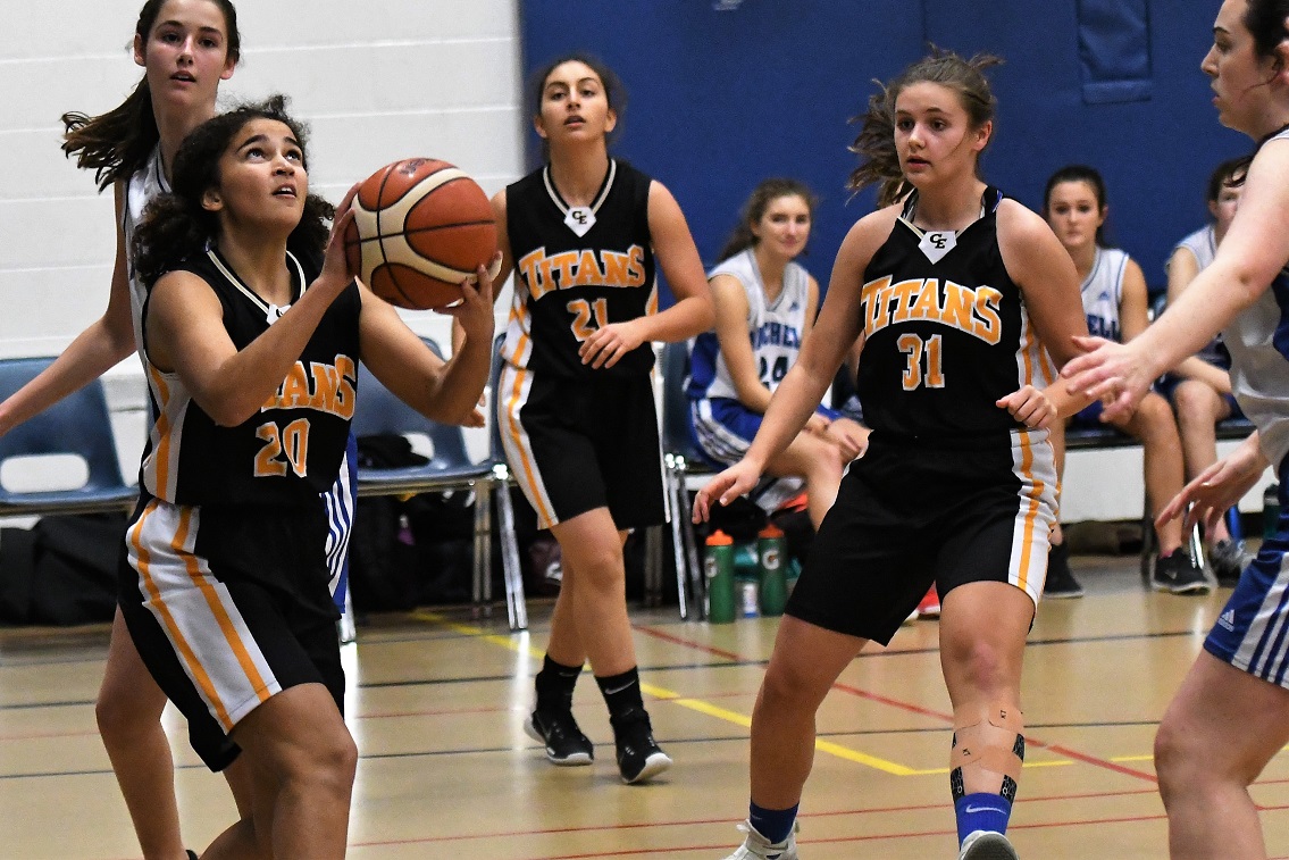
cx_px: 644
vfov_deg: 13.0
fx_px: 3760
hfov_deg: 19.5
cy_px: 430
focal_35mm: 105
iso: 4500
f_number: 2.8
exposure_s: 1/1000
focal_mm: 70
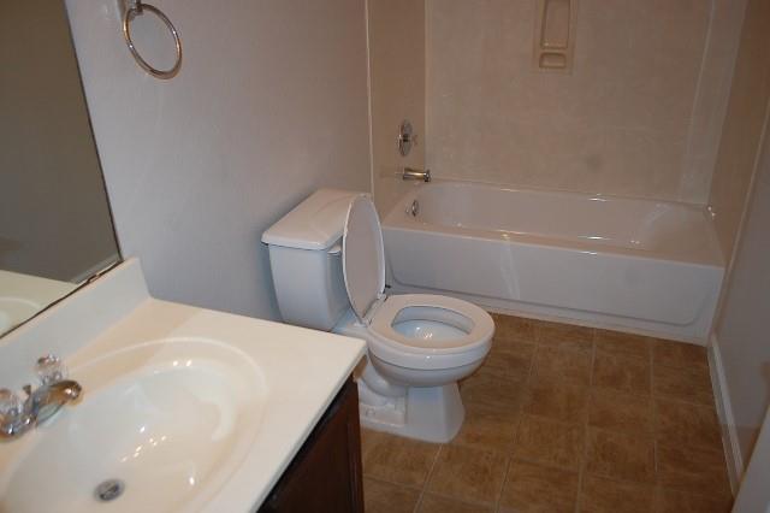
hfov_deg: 67.4
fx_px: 577
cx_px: 385
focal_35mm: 27
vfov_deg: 47.9
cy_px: 256
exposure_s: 1/60
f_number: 3.5
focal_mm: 18
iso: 400
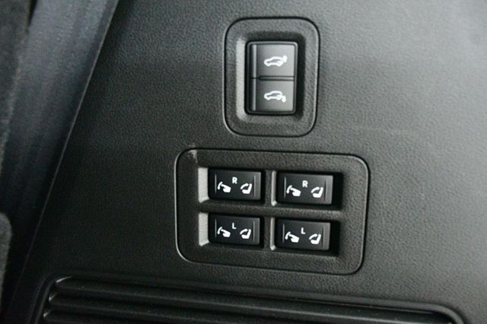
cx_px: 244
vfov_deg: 43.6
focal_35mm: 30
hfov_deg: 62.0
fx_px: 406
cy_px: 162
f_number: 3.5
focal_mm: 20
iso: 12800
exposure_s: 1/60
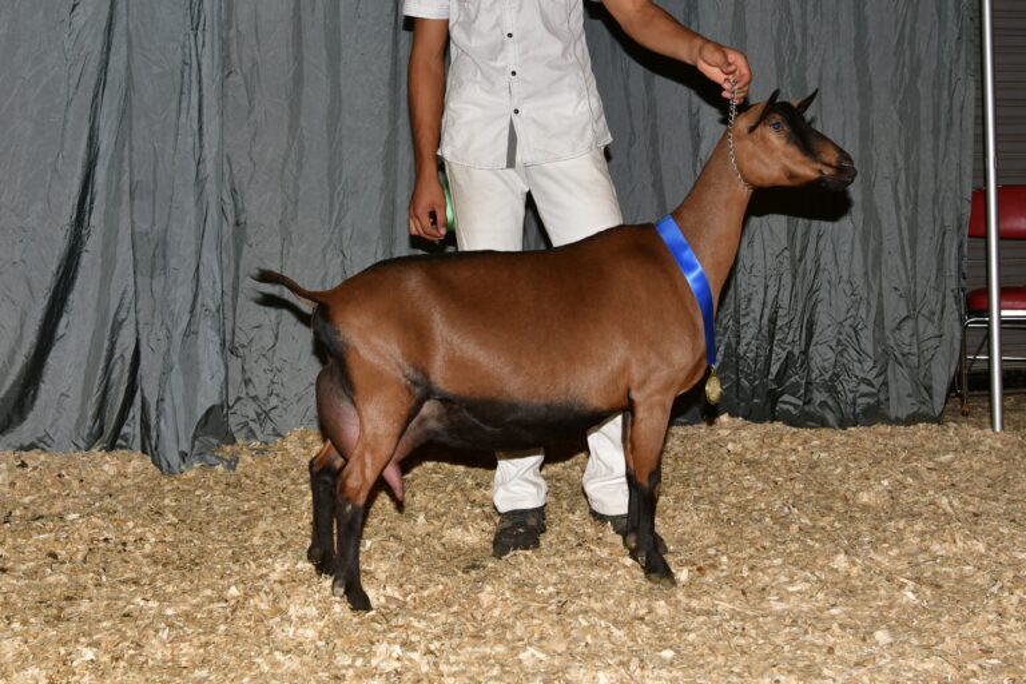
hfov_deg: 50.7
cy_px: 342
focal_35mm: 38
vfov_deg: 35.1
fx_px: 1083
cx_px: 513
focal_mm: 38
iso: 160
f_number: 6.3
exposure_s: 1/200
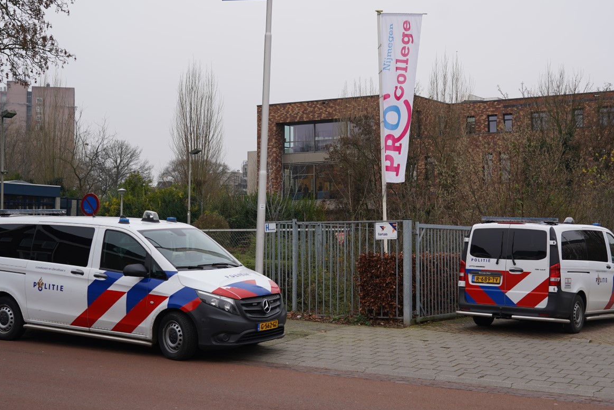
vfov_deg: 23.8
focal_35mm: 57
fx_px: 972
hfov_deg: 35.0
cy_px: 182
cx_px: 343
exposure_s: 1/80
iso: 100
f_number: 4.5
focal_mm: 41
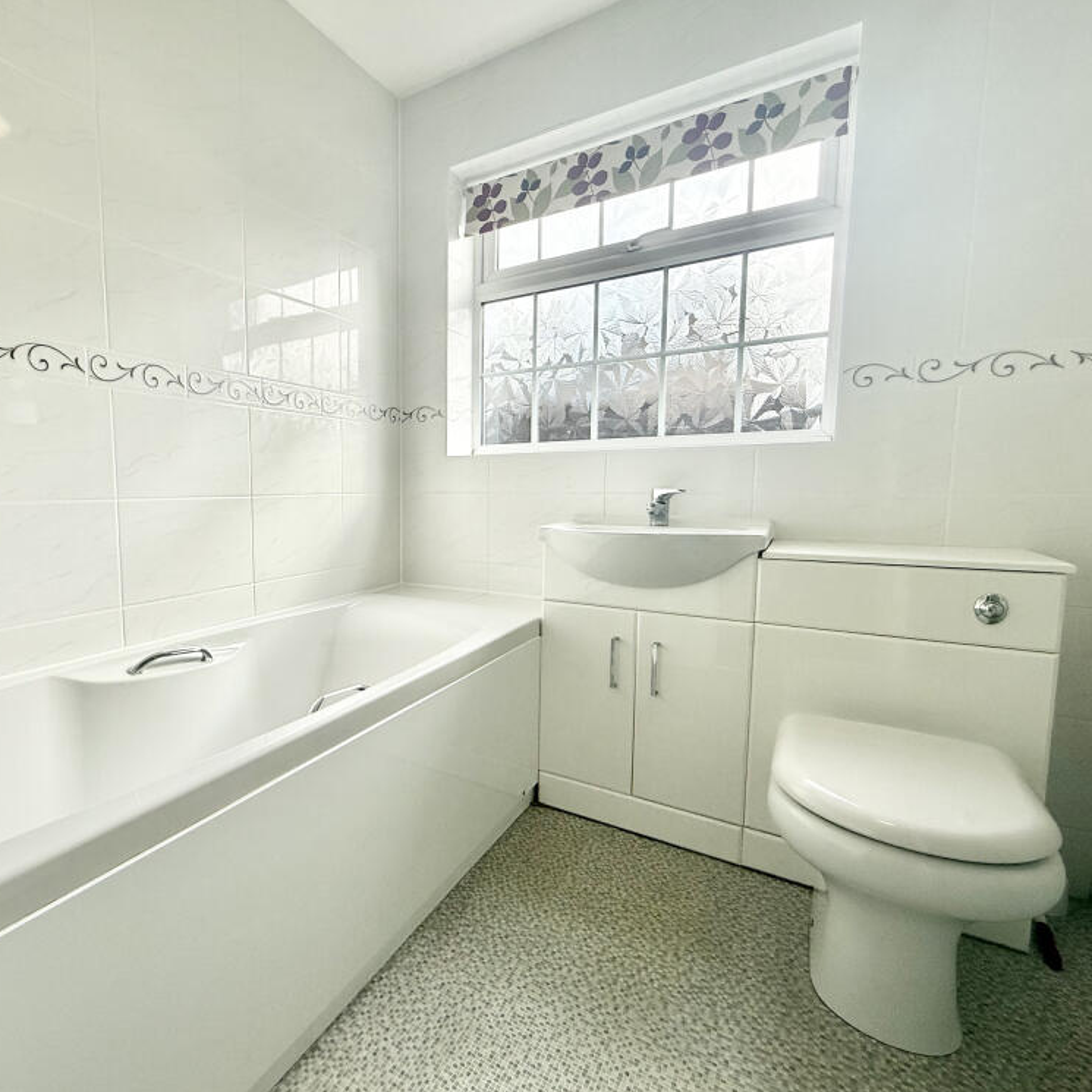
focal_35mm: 17
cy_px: 547
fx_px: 607
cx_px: 400
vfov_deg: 84.0
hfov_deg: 82.2
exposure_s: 1/613
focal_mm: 2.22
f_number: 2.2
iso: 64
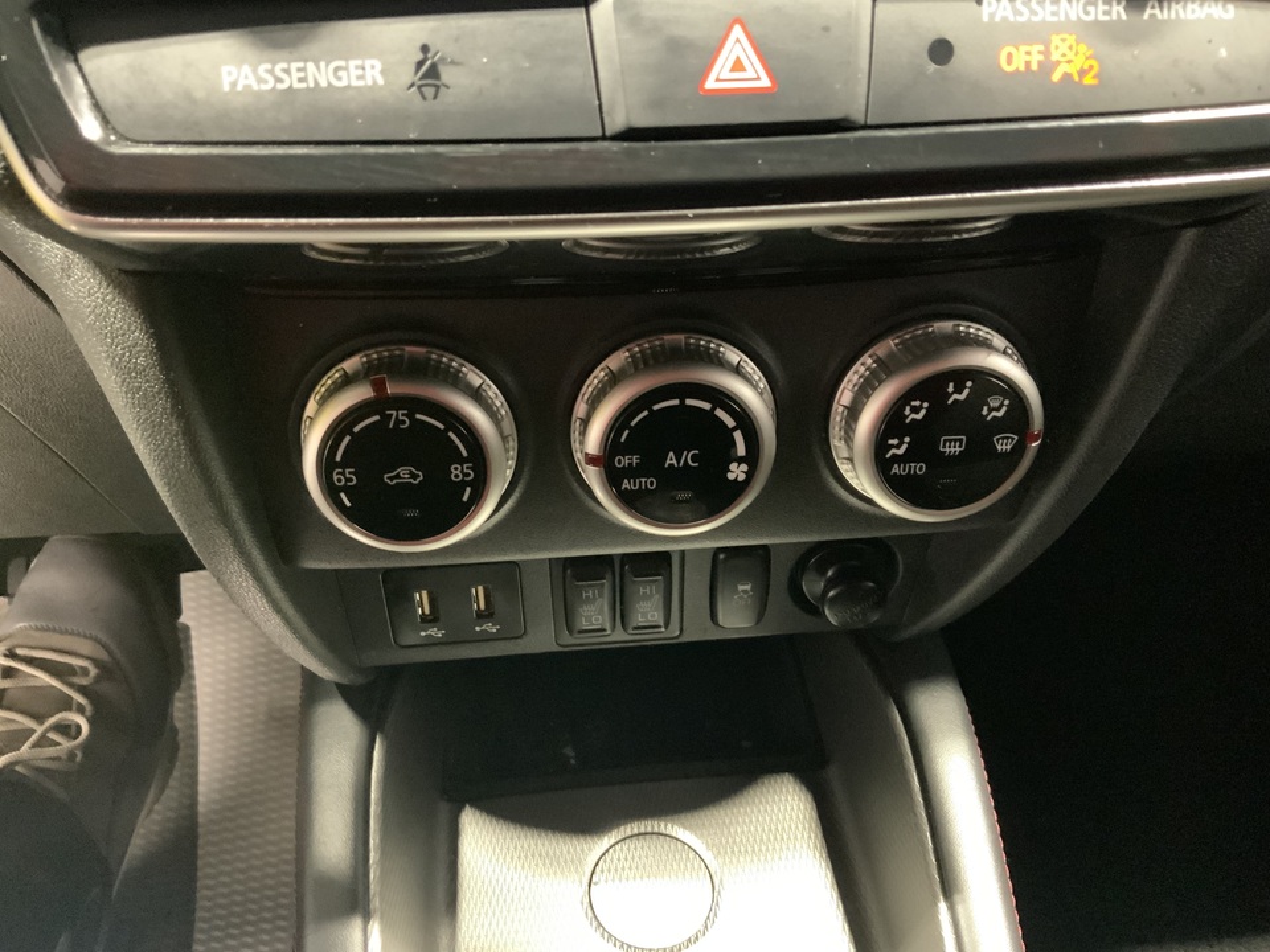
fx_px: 1064
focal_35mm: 29
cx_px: 635
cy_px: 476
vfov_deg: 48.2
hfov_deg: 61.7
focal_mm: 3
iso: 500
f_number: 1.8
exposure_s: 1/24
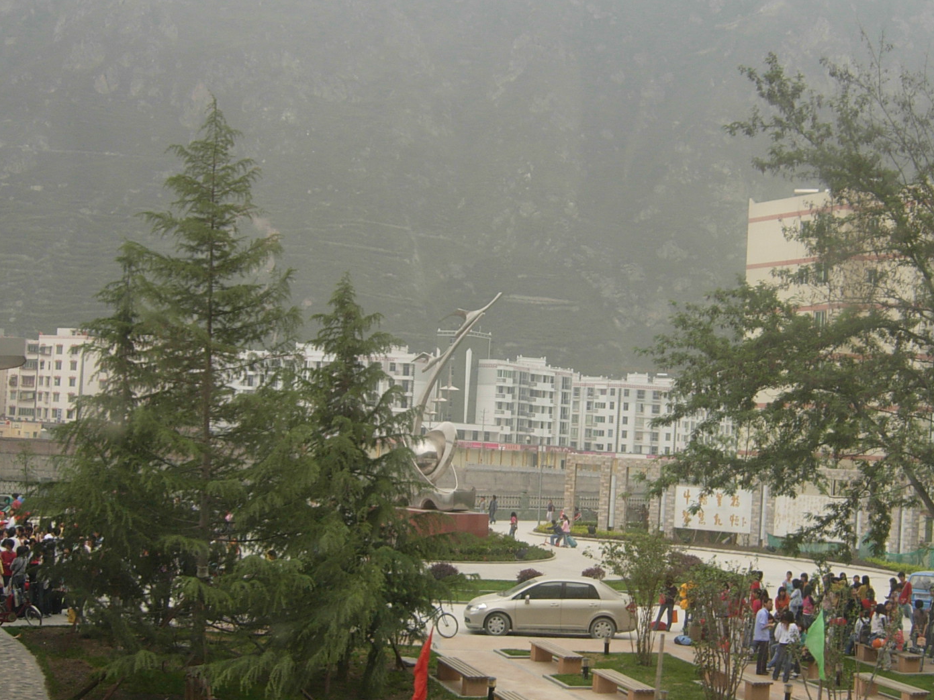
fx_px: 1430
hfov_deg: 36.1
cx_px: 540
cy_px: 391
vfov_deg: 27.5
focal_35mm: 53
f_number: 2.7
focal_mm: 7.5
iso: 50
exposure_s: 1/215
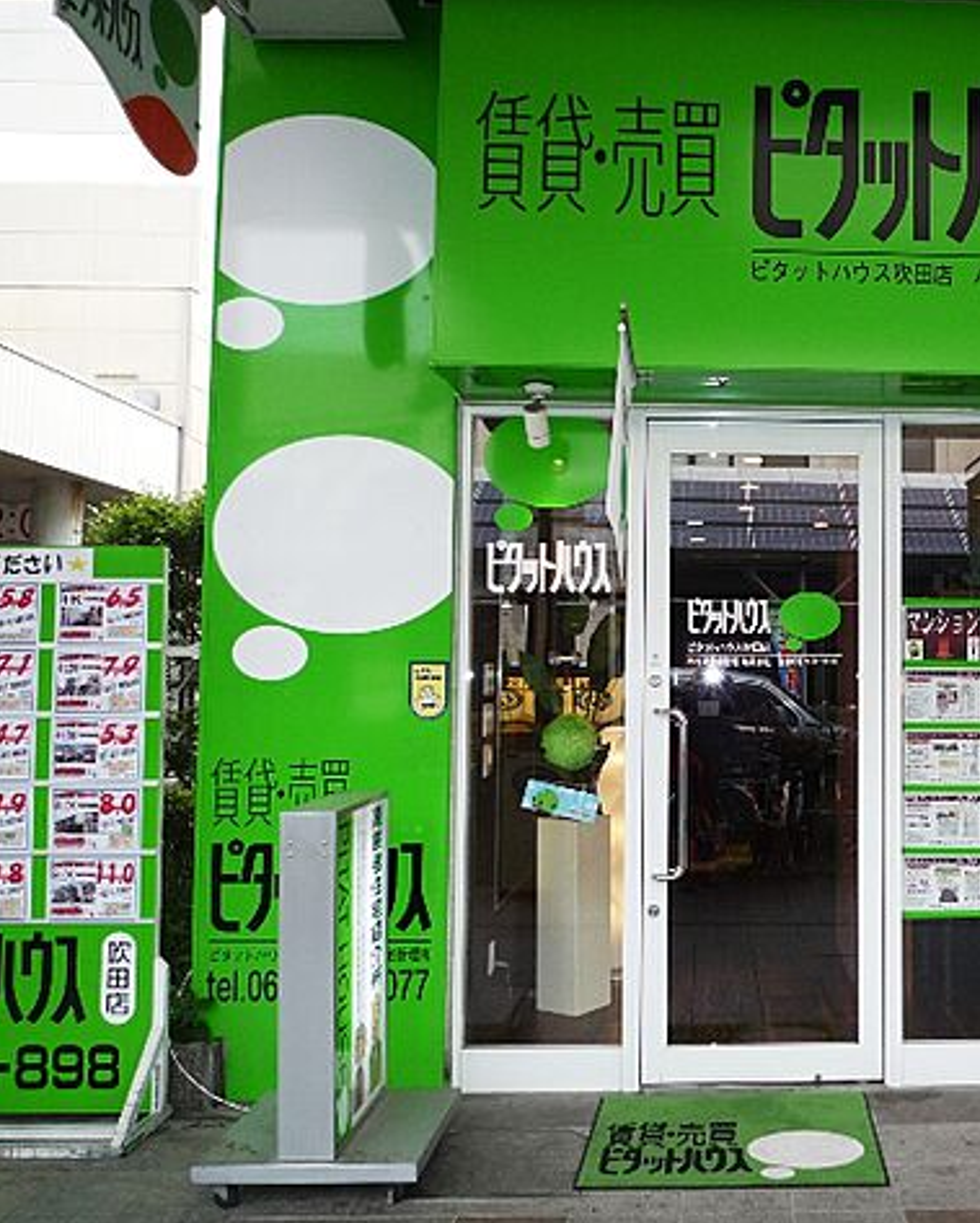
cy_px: 613
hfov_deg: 42.6
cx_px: 781
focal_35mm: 33
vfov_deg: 54.2
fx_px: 1195
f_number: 2.8
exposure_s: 1/160
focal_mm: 4.4
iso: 100
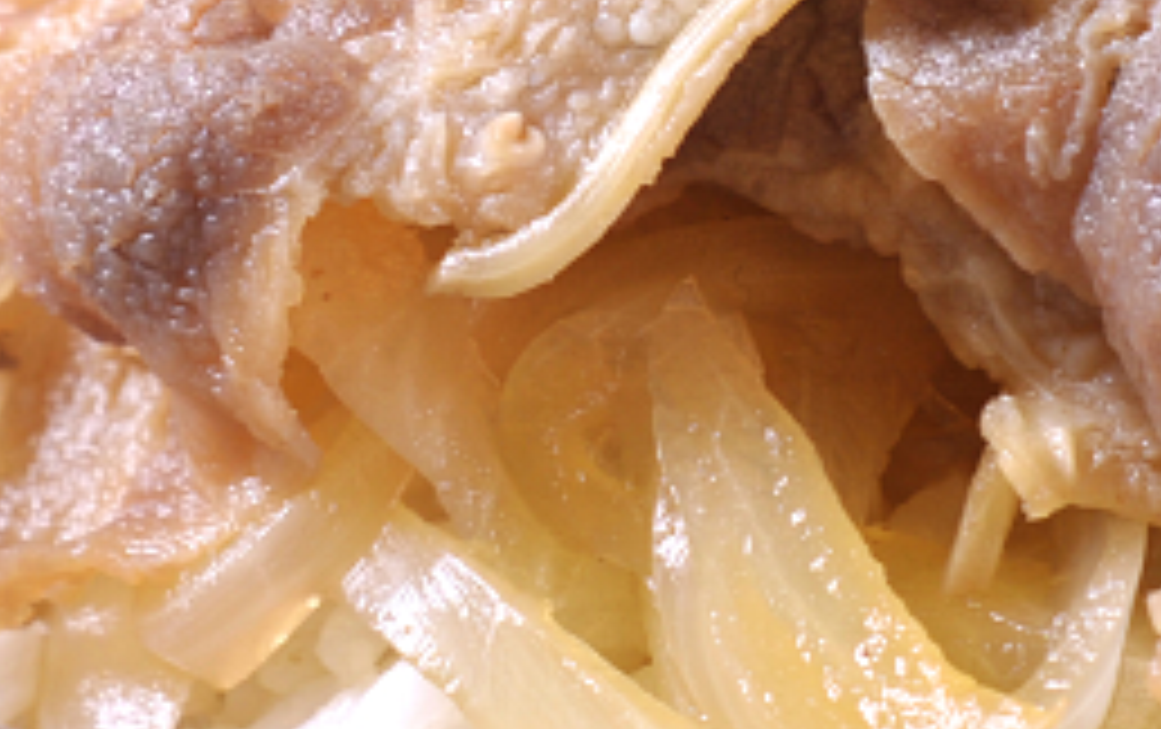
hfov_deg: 8.7
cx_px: 621
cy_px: -9
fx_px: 7667
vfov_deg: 5.4
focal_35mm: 242
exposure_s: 1/125
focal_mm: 40
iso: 100
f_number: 9
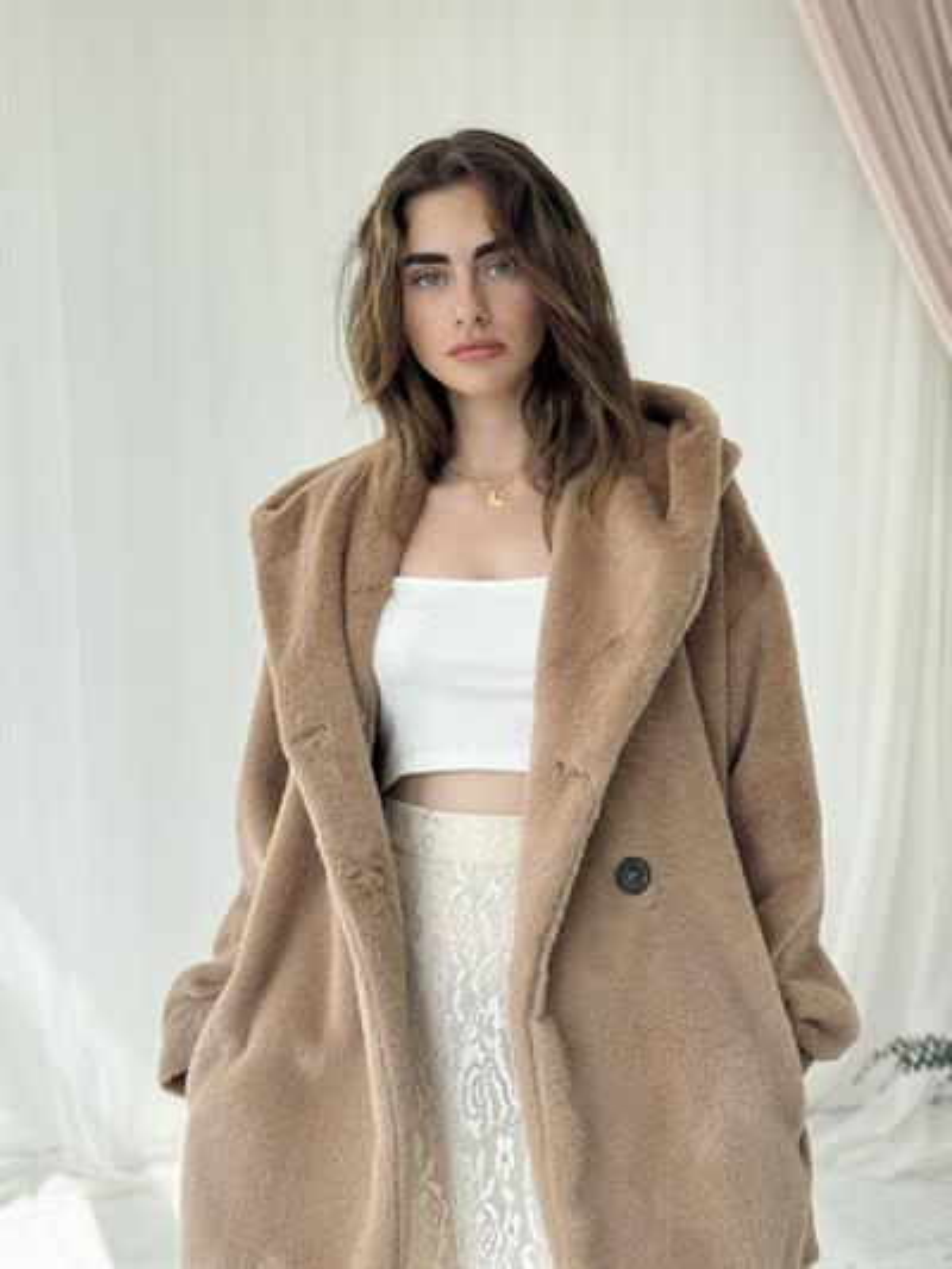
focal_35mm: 48
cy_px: 634
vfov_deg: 39.6
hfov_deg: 30.3
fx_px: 1759
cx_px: 476
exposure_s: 1/900
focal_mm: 6.76
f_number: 1.78
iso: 64
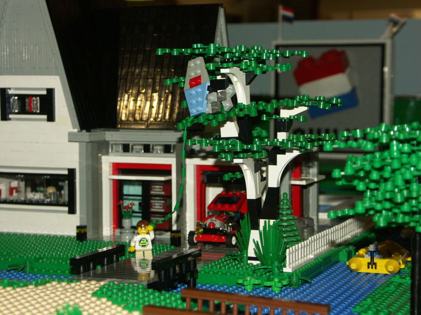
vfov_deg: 16.8
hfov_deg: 22.3
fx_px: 1070
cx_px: 210
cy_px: 158
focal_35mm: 88
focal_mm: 22.43
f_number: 3.5
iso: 200
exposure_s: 1/80
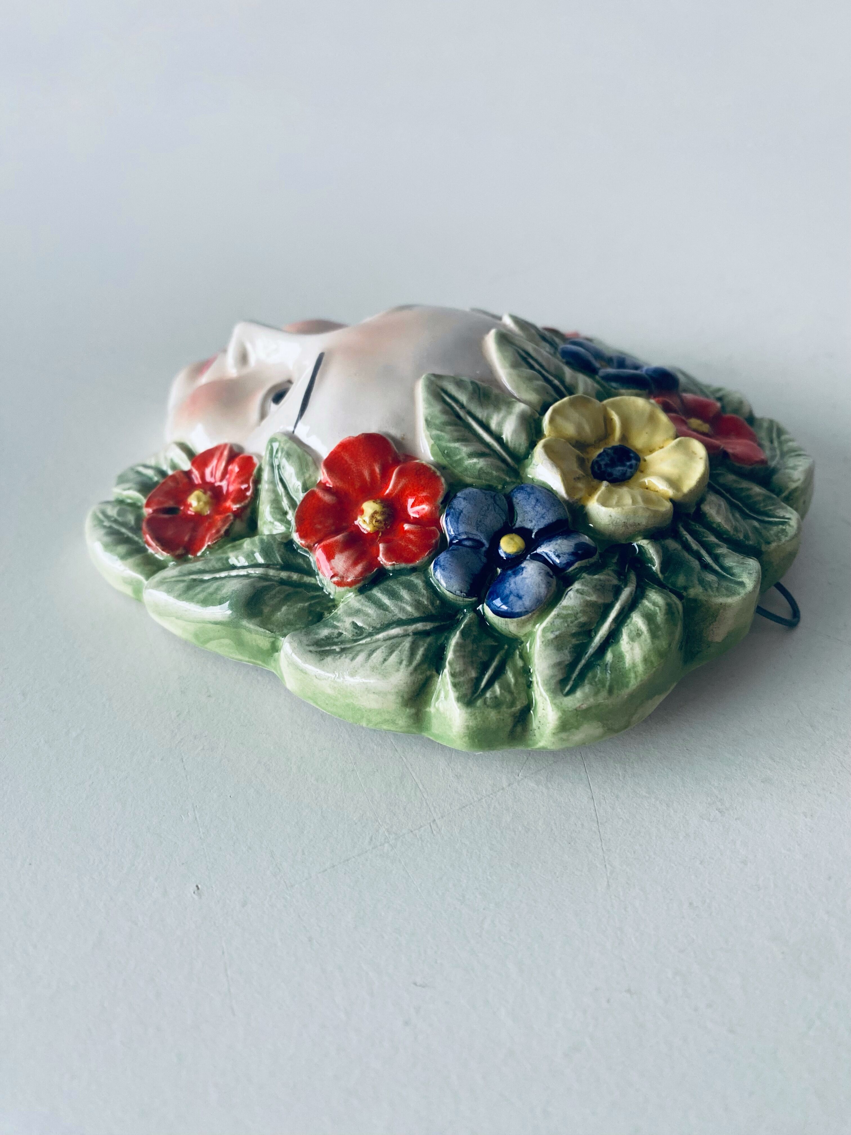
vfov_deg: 67.3
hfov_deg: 53.1
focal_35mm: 26
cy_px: 568
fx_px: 852
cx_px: 426
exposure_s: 1/100
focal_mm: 4.25
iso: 125
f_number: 1.8
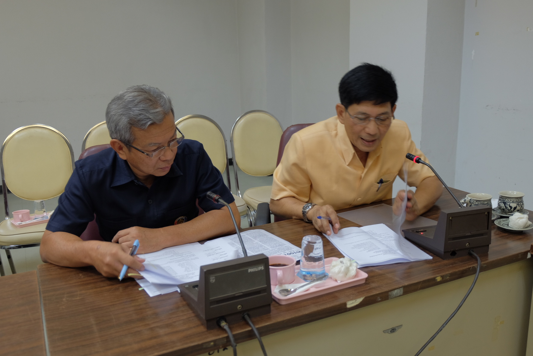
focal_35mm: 33
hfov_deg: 57.2
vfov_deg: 40.0
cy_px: 178
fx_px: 489
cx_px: 266
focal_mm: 22.2
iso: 320
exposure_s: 1/15
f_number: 4
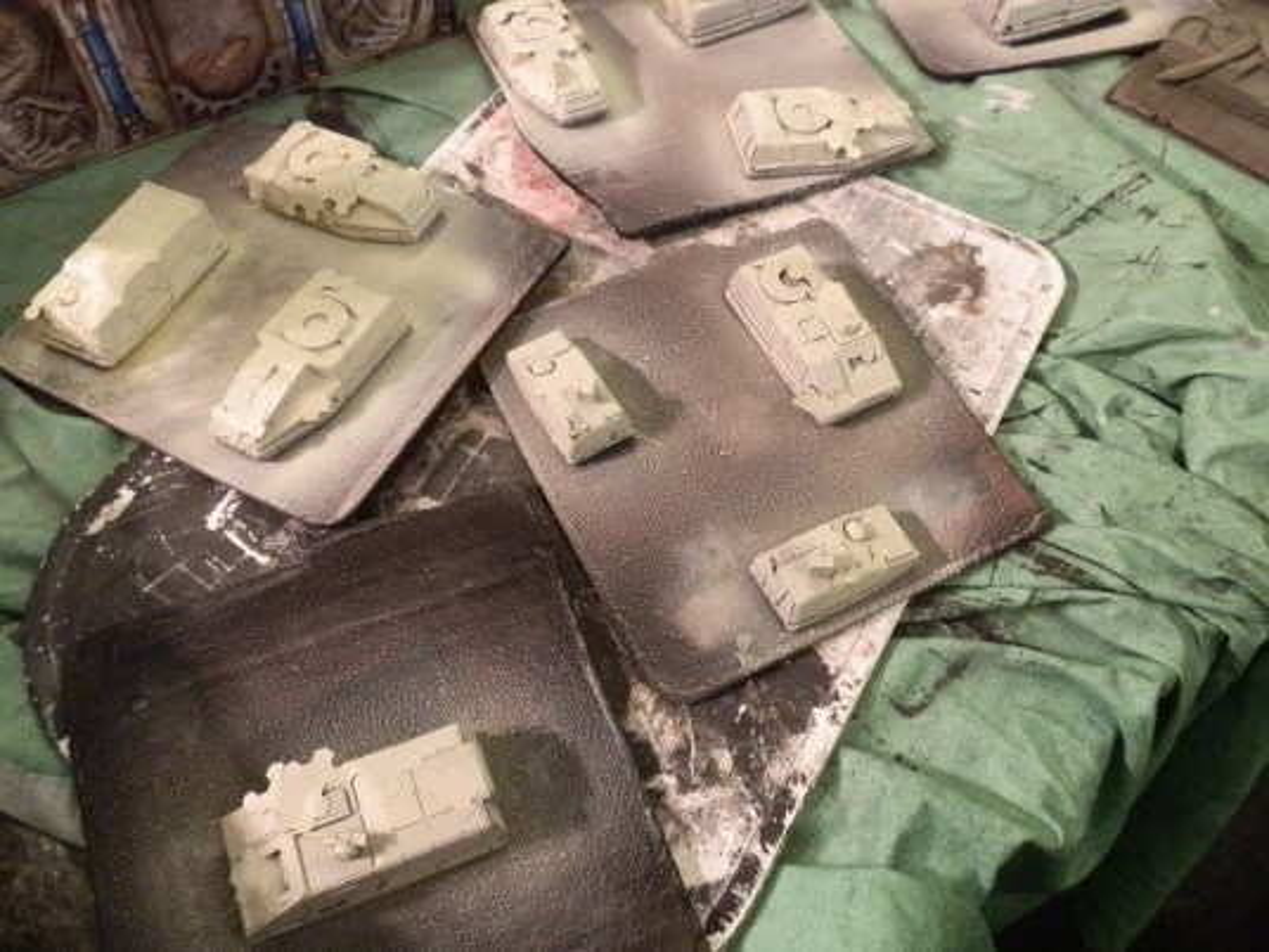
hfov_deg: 63.4
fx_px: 1026
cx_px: 634
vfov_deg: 49.7
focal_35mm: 28
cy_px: 476
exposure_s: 1/40
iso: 400
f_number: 3.1
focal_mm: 5
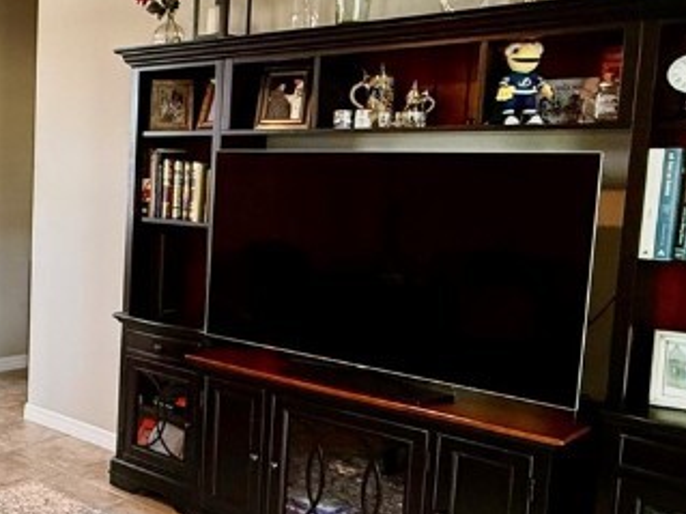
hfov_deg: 36.5
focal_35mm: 45
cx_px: -43
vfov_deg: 32.2
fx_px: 891
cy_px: 252
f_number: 2.2
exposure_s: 1/60
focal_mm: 2.22
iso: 320
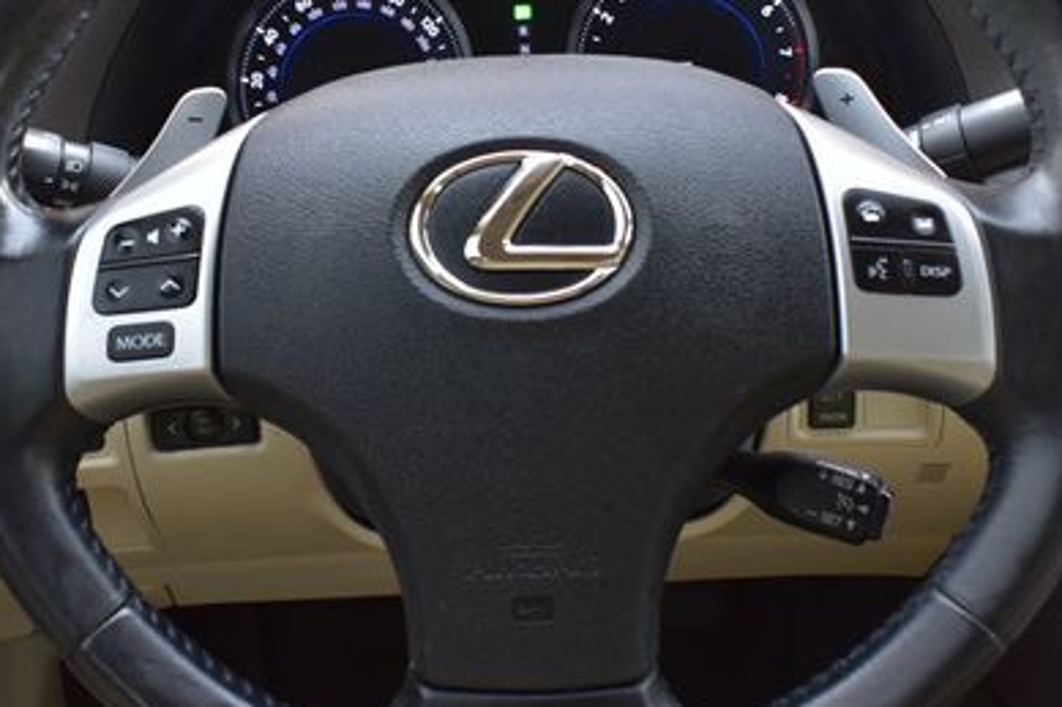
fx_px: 1528
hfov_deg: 38.3
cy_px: 276
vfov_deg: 26.0
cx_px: 467
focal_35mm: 52
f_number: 6.3
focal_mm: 21
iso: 400
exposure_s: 1/15
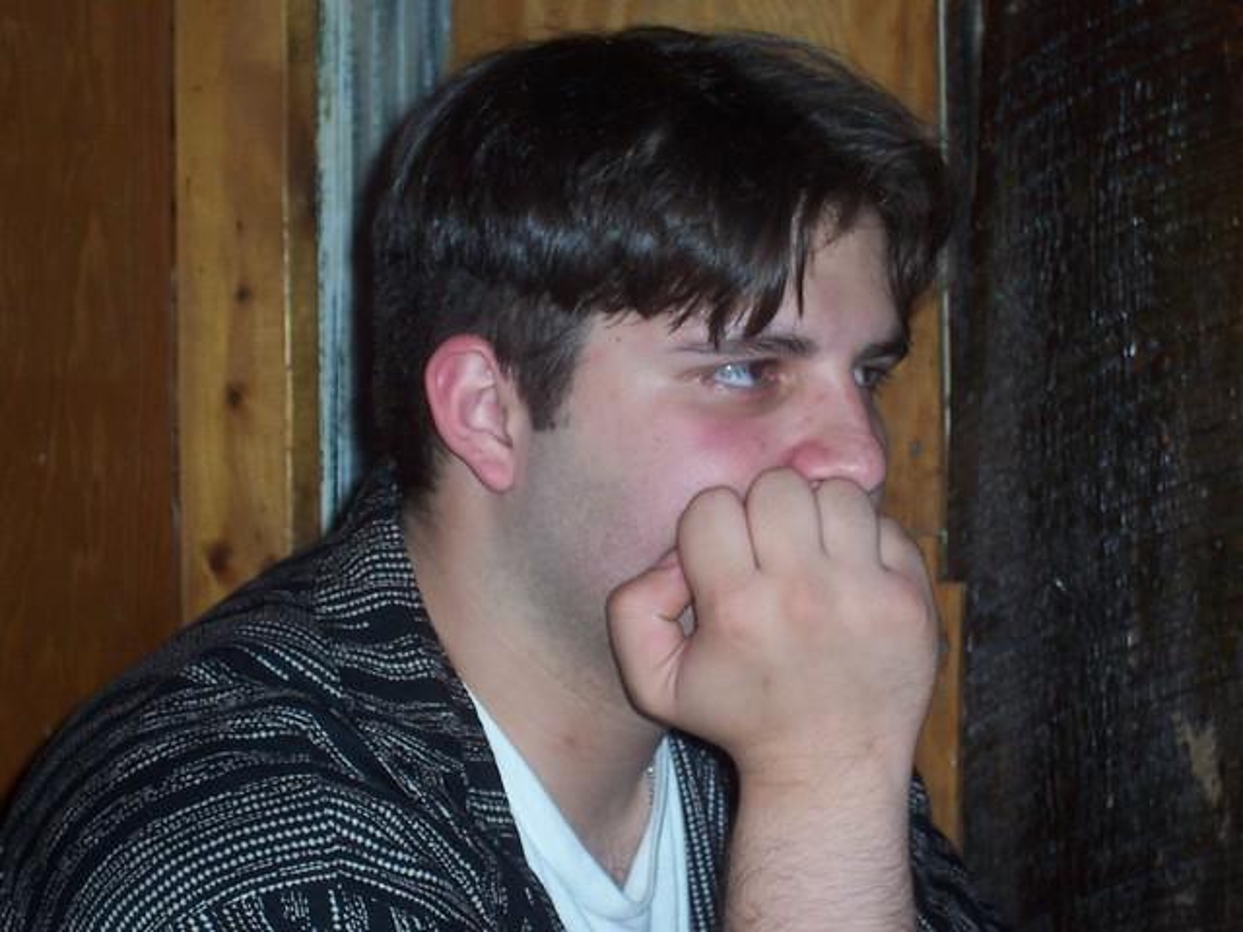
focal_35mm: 89
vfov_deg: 16.6
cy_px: 466
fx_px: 3196
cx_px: 622
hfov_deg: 22.0
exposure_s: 1/90
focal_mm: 13.5
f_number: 4.1
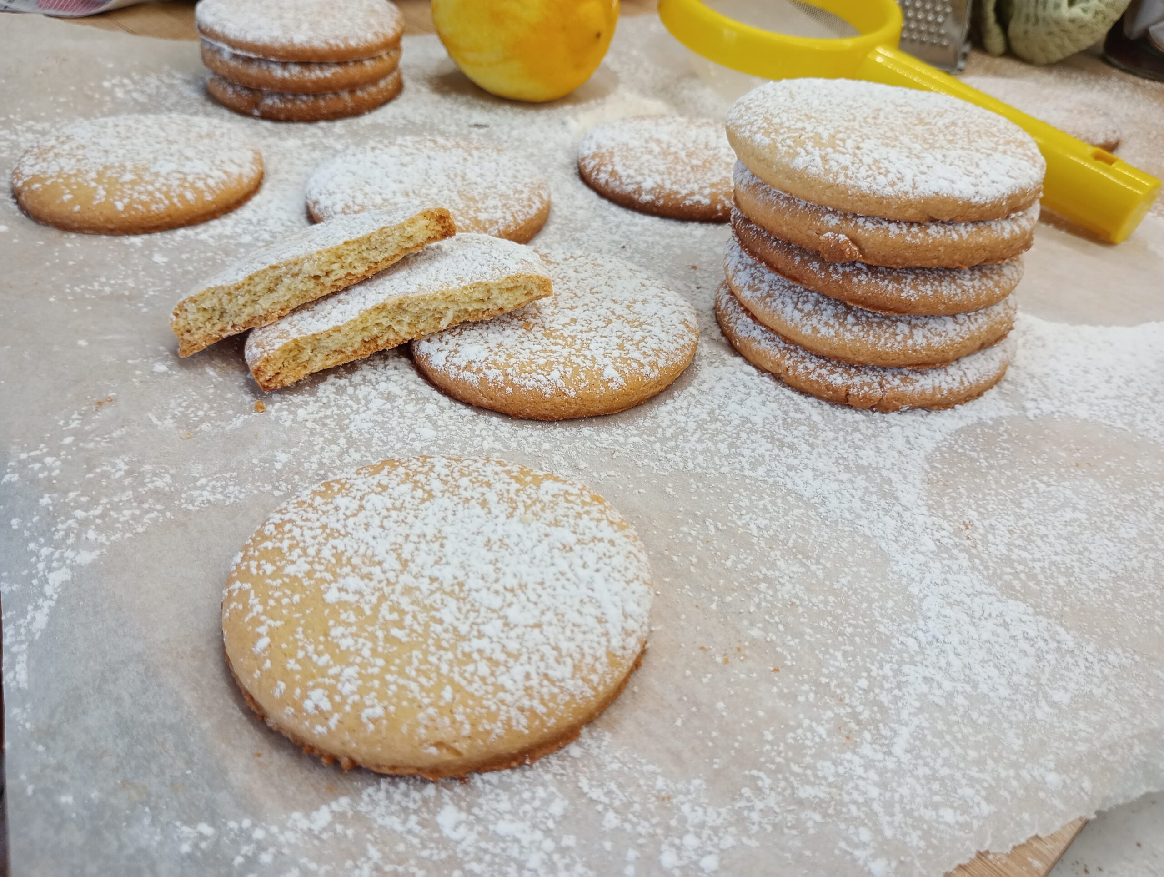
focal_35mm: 28
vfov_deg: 49.9
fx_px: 943
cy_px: 438
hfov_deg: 63.4
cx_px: 582
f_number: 1.8
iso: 384
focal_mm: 4.27
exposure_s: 1/50
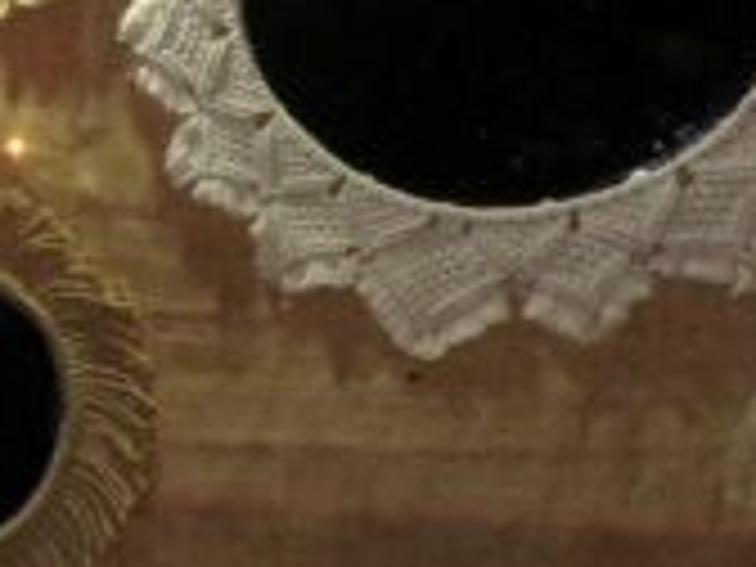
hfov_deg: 14.7
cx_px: -634
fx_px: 2533
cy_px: 578
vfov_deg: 12.6
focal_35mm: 116
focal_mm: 4.7
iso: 200
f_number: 3.2
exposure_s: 1/34
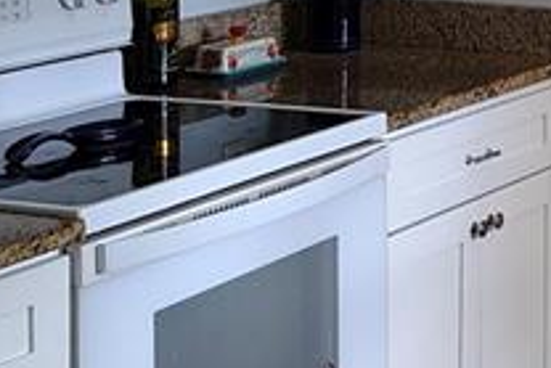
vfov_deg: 10.8
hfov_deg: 15.2
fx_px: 1884
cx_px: 864
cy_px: -156
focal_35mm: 123
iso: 499
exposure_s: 1/120
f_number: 1.8
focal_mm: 5.56
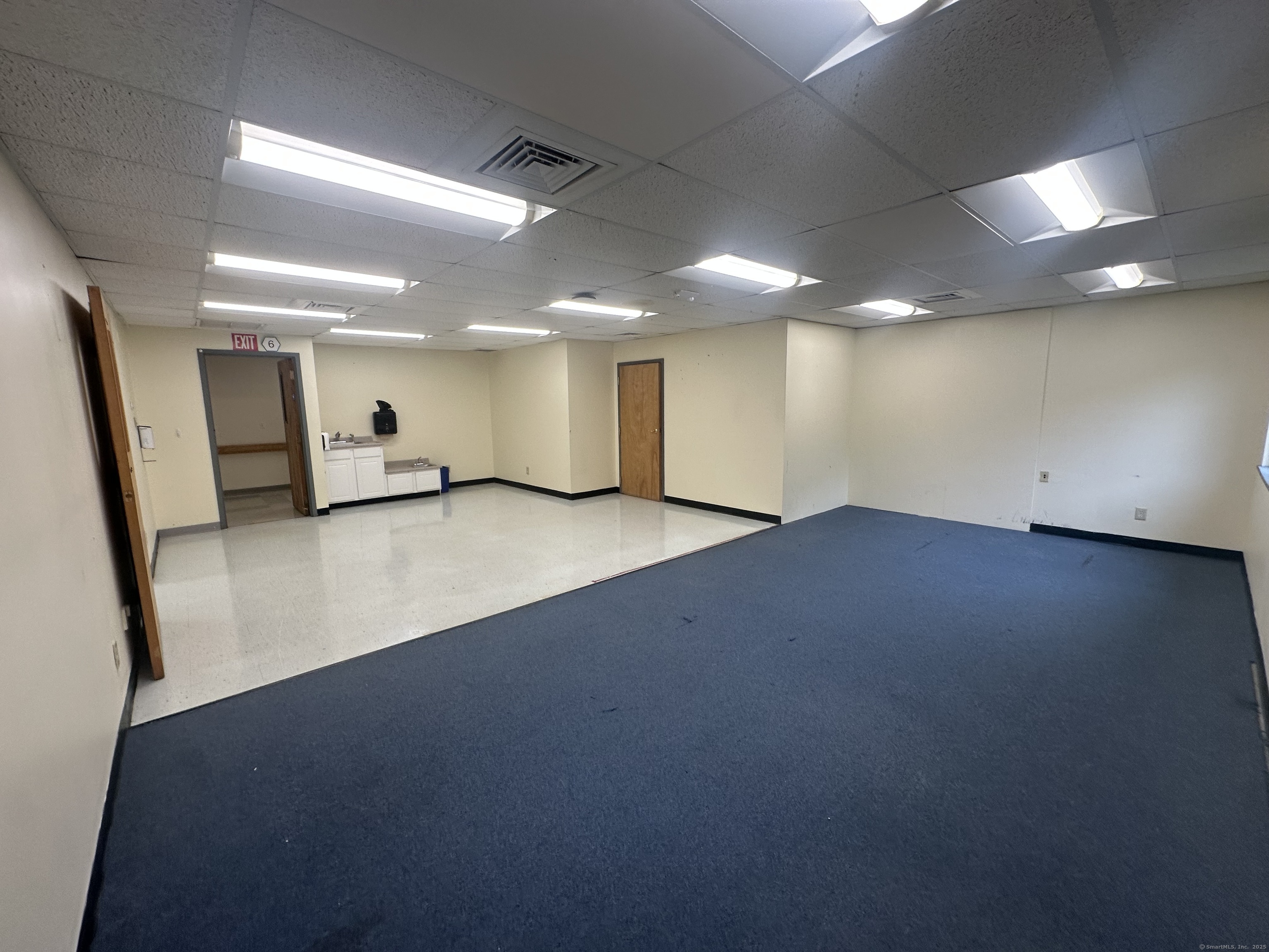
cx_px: 634
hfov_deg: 102.1
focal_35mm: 14
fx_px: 513
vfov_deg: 85.7
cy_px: 476
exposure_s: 1/101
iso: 100
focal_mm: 2.22
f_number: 2.2
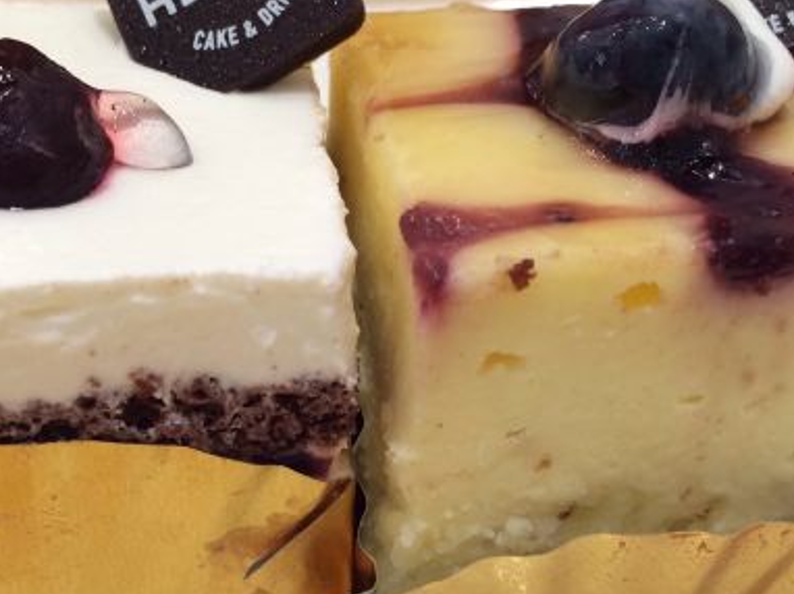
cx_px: 355
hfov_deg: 34.9
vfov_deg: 26.5
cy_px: 362
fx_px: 1261
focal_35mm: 55
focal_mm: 4.12
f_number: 2.2
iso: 40
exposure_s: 1/33
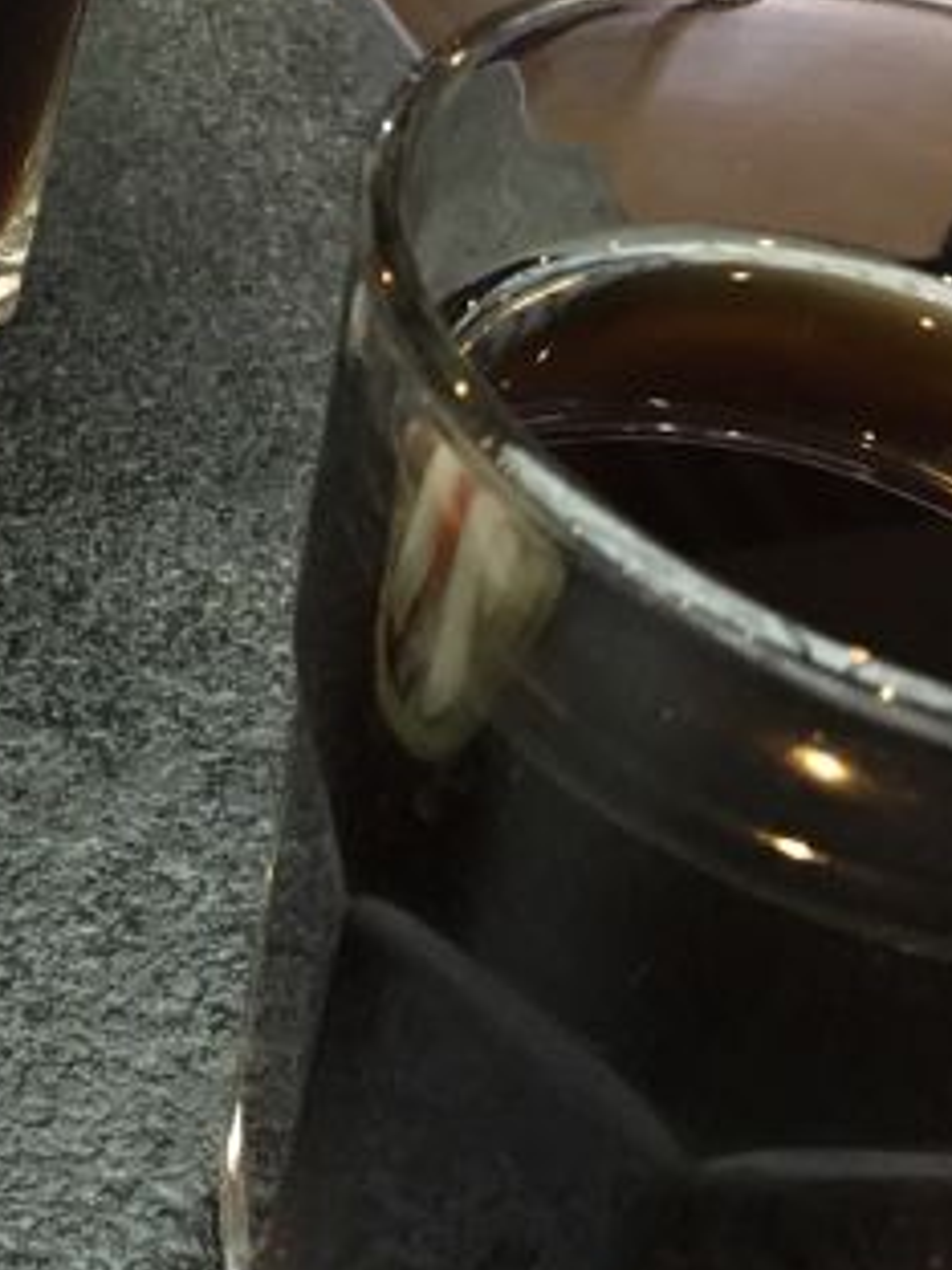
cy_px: 525
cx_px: 226
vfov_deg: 29.8
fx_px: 2383
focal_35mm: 65
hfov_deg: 22.4
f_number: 2.2
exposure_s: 1/17
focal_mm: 4.15
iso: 200
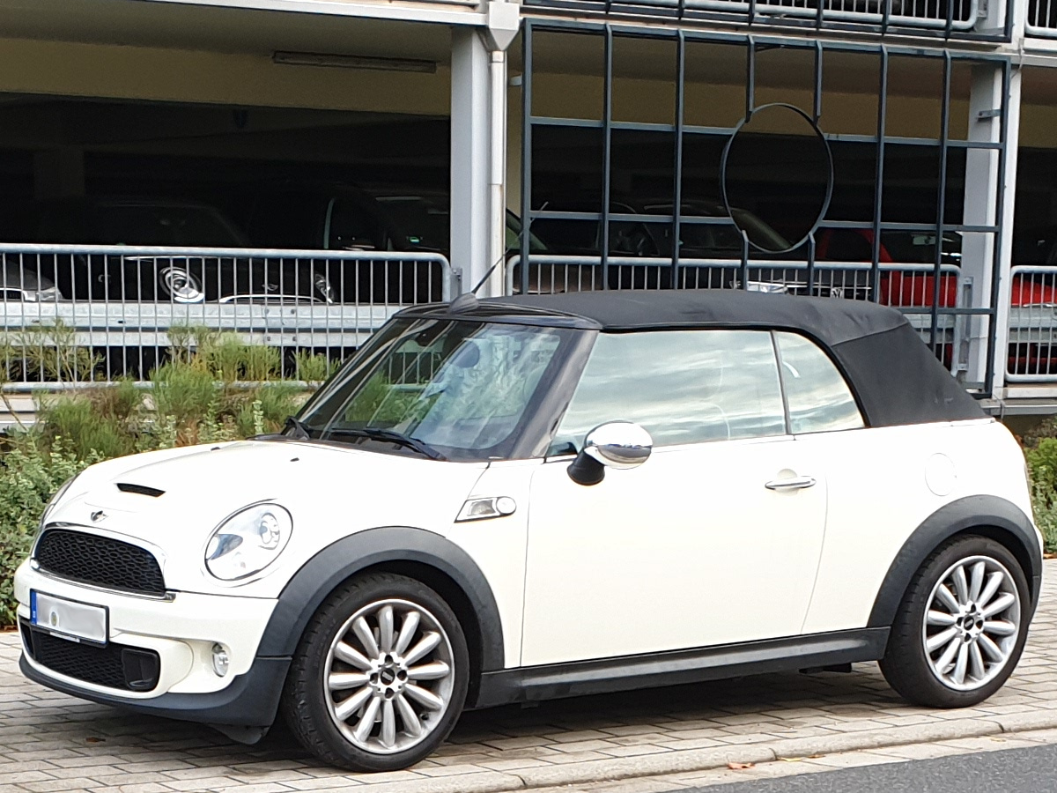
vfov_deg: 53.1
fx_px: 794
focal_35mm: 26
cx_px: 528
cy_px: 396
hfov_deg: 67.3
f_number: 2.4
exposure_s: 1/50
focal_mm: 4.3
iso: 50
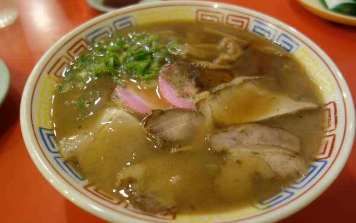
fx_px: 281
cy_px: 113
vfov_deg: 43.2
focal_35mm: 29
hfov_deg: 64.6
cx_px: 179
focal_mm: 10.4
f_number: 1.8
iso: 200
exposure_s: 1/30
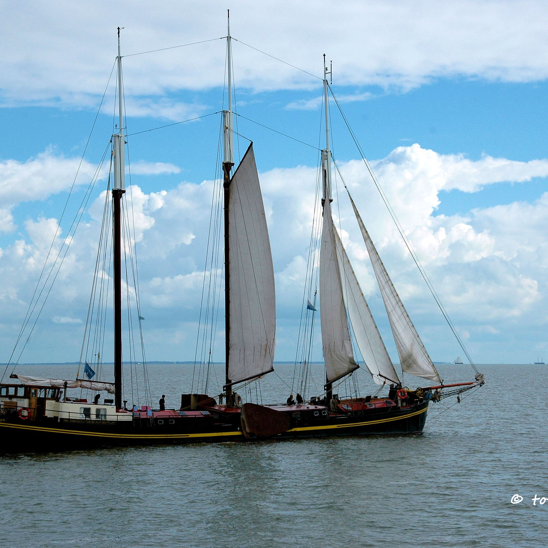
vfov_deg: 16.5
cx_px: 306
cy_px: 274
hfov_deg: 16.5
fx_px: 1892
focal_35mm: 106
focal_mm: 55
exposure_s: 1/500
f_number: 11
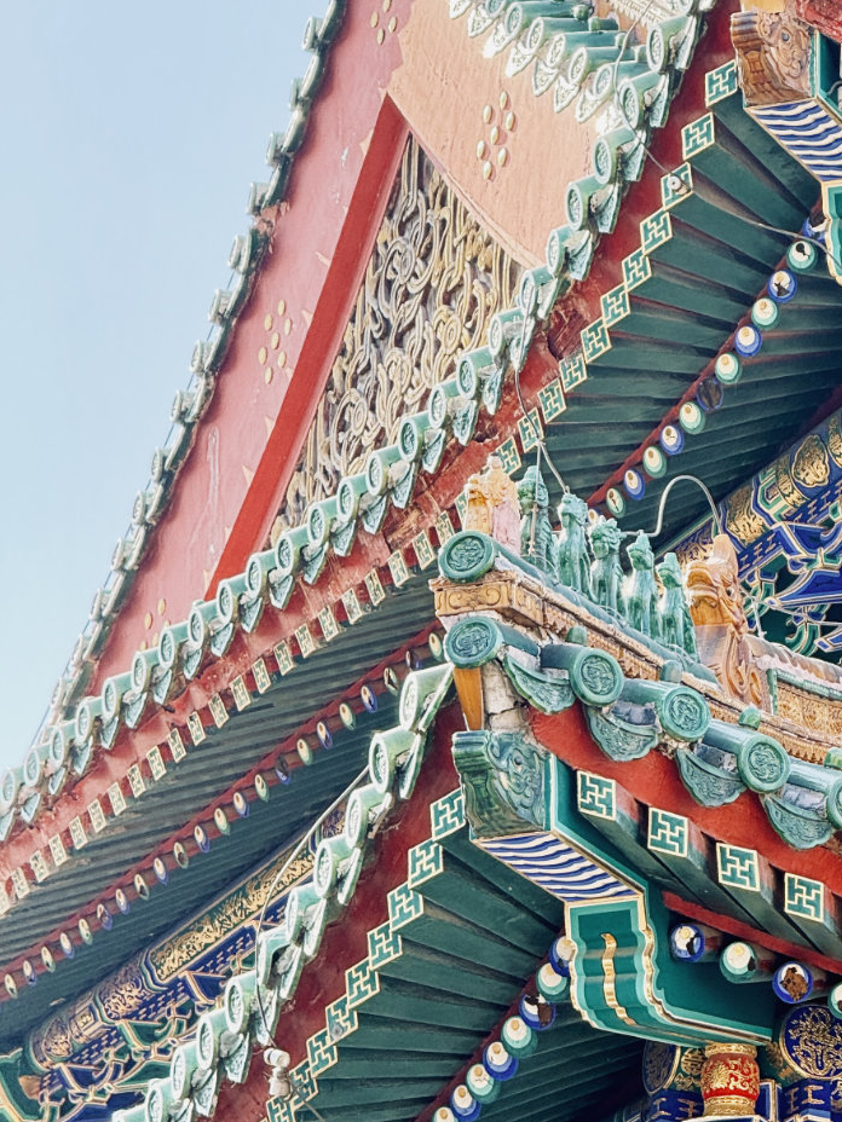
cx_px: 715
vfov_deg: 9.6
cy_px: 511
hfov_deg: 7.2
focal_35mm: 207
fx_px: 6713
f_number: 2.8
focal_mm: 15.7
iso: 64
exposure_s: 1/111
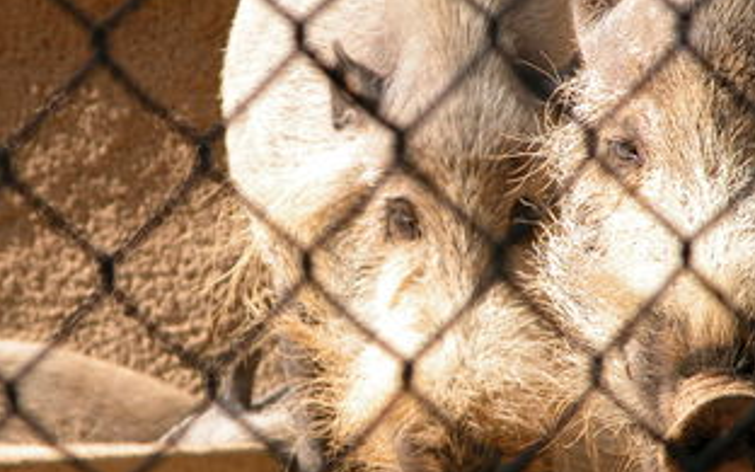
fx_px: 7716
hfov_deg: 5.6
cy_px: 259
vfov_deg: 3.5
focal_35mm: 375
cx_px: 404
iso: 100
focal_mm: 71.2
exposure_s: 1/209
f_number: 5.3
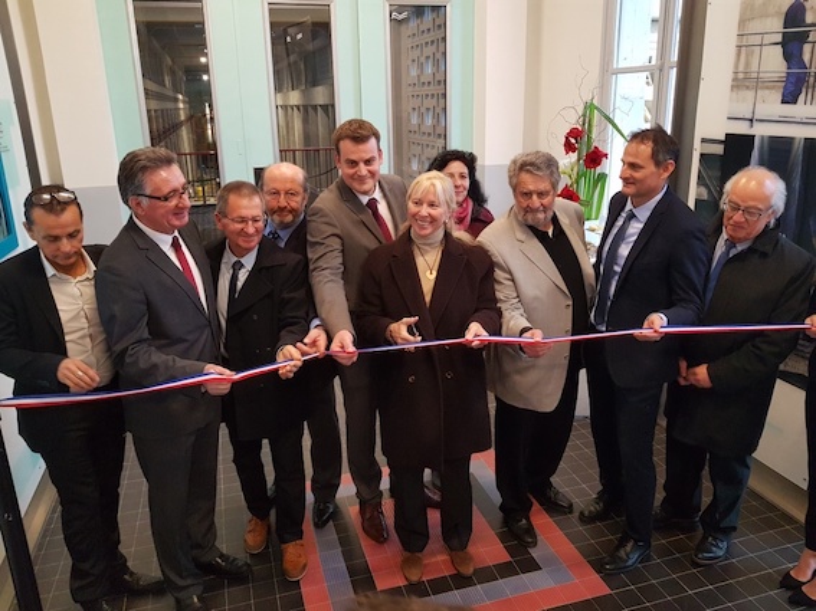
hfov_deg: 67.3
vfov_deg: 53.0
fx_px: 613
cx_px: 408
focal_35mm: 26
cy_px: 306
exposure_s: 1/50
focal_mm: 4.2
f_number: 1.7
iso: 320
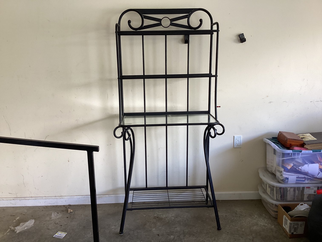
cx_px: 161
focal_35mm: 31
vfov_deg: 45.4
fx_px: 288
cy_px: 121
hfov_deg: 58.3
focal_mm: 3.3
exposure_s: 1/60
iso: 100
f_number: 2.4
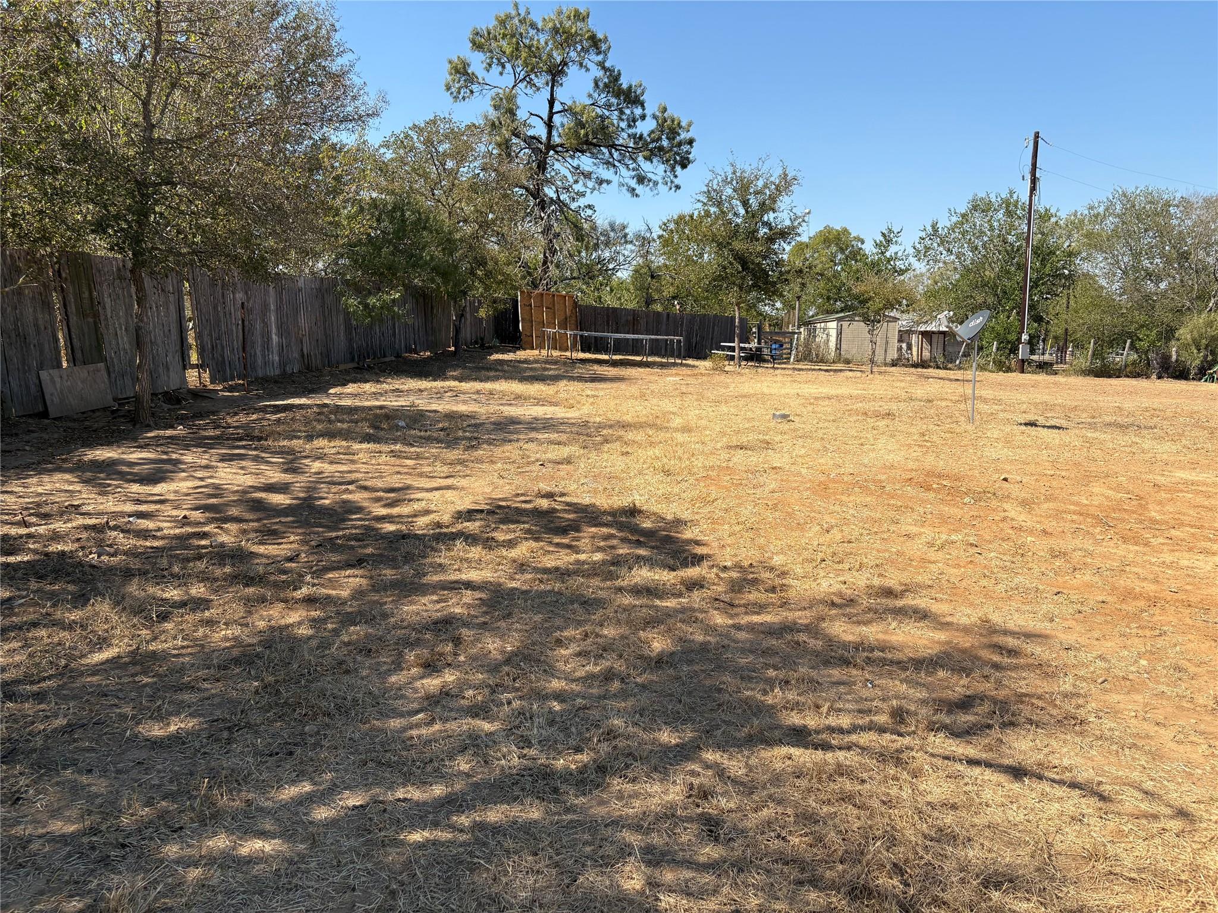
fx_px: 915
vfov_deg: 53.1
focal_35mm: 26
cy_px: 456
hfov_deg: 67.3
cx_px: 609
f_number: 1.6
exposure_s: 1/2364
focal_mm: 5.96
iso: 50
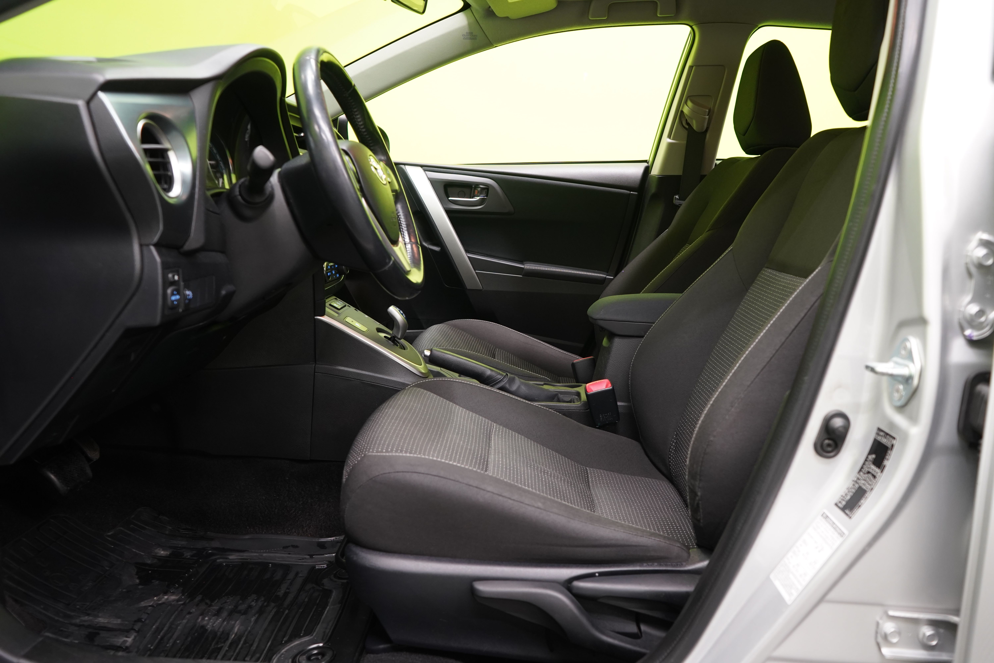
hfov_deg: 63.7
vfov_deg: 45.0
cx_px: 497
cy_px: 332
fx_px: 801
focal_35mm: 29
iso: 1250
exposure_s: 1/20
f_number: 5
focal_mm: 29
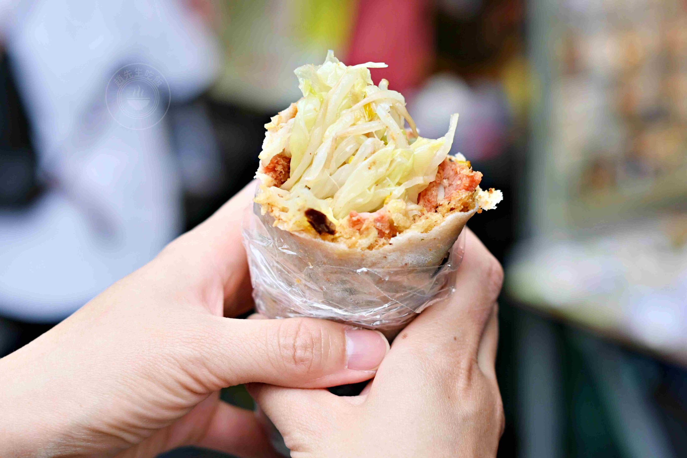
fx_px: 1431
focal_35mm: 75
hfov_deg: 27.0
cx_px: 344
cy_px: 229
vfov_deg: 18.2
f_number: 3.2
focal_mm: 50
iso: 100
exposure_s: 1/640
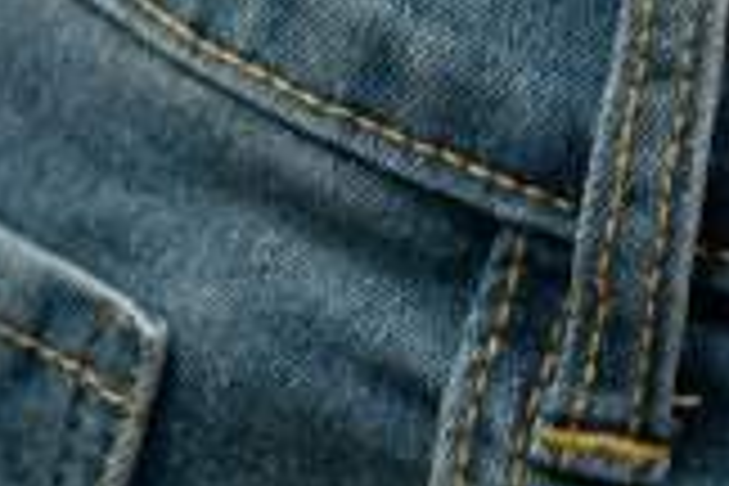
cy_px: -441
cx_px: 1570
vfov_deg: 3.7
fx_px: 7512
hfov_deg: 5.4
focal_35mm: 371
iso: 250
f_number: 4.5
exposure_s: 1/80
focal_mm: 50
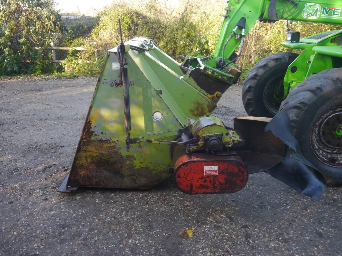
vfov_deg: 41.8
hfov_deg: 54.0
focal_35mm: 34
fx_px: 336
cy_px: 128
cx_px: 171
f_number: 4
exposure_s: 1/60
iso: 160
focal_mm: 17
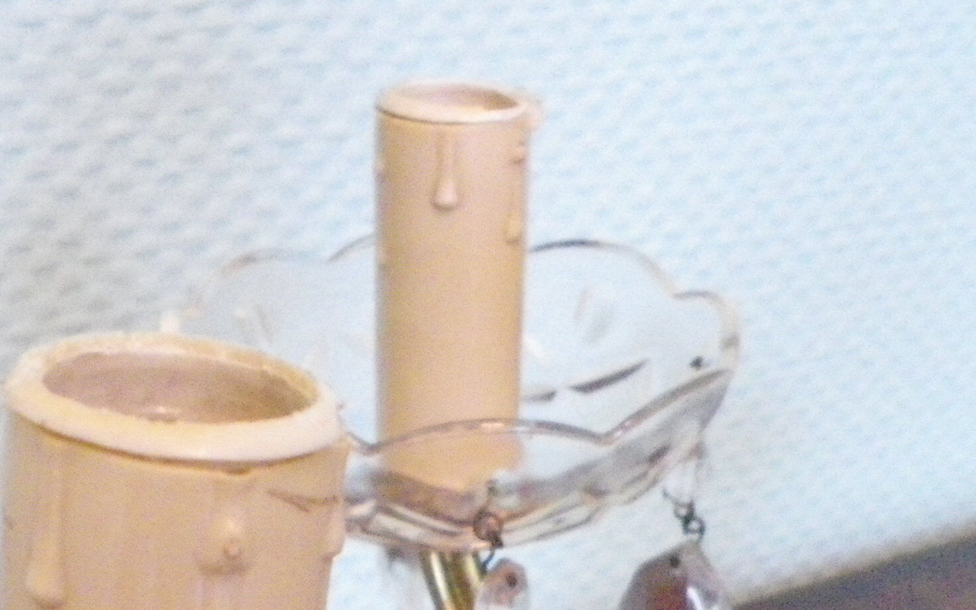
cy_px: 923
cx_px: 340
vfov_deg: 14.9
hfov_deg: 25.4
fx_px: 2154
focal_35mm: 81
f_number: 2.6
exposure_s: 1/25
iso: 800
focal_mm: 4.9
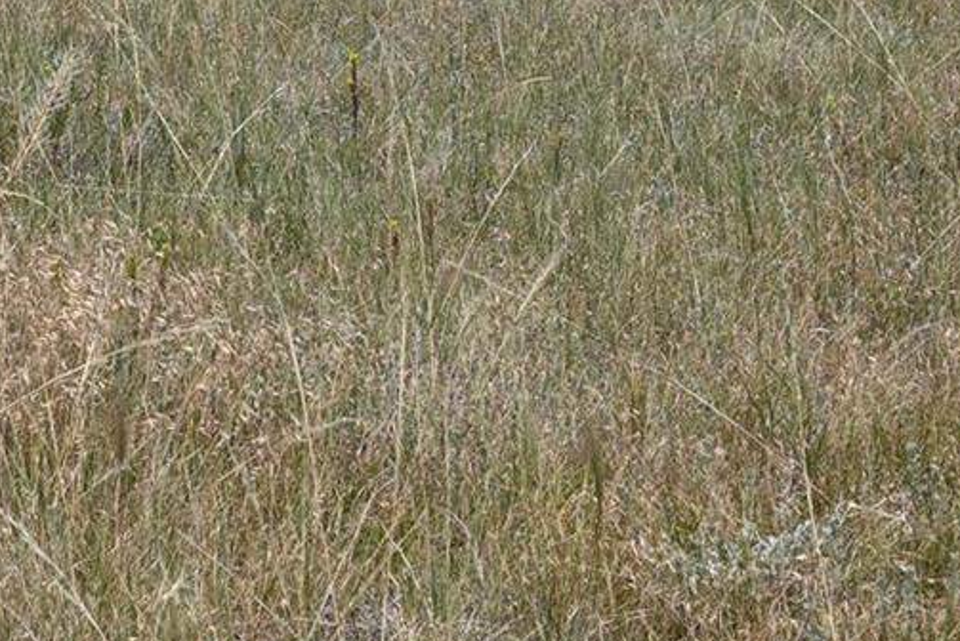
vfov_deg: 10.5
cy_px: -304
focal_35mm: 127
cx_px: 439
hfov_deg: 16.1
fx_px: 3388
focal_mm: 40
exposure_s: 1/400
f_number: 7.1
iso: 100
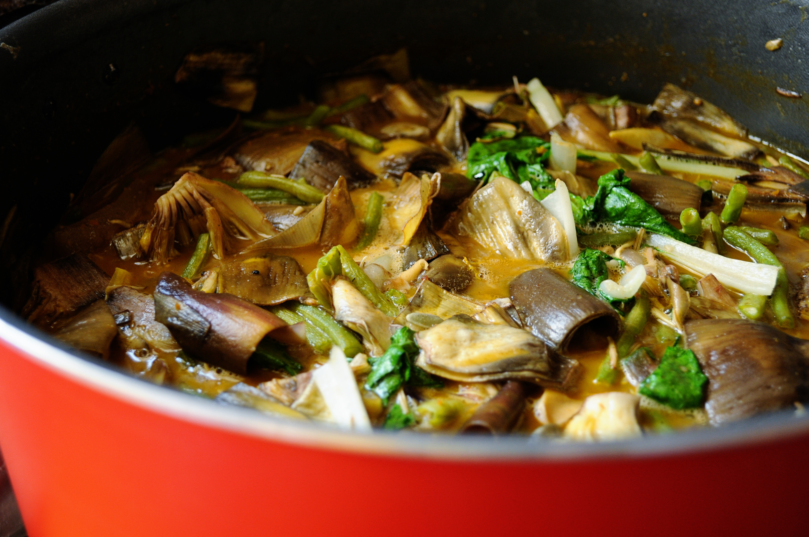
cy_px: 268
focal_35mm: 45
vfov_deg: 29.8
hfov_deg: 43.7
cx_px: 404
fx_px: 1010
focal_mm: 30
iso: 400
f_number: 4.5
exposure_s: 1/40
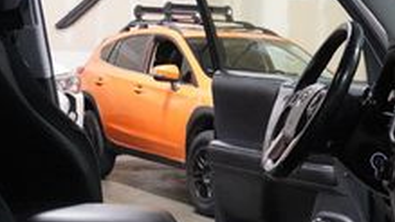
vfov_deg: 12.5
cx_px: 215
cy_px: 134
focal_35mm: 97
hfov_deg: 22.1
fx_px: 1011
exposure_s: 1/160
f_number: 4
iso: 6400
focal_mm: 21
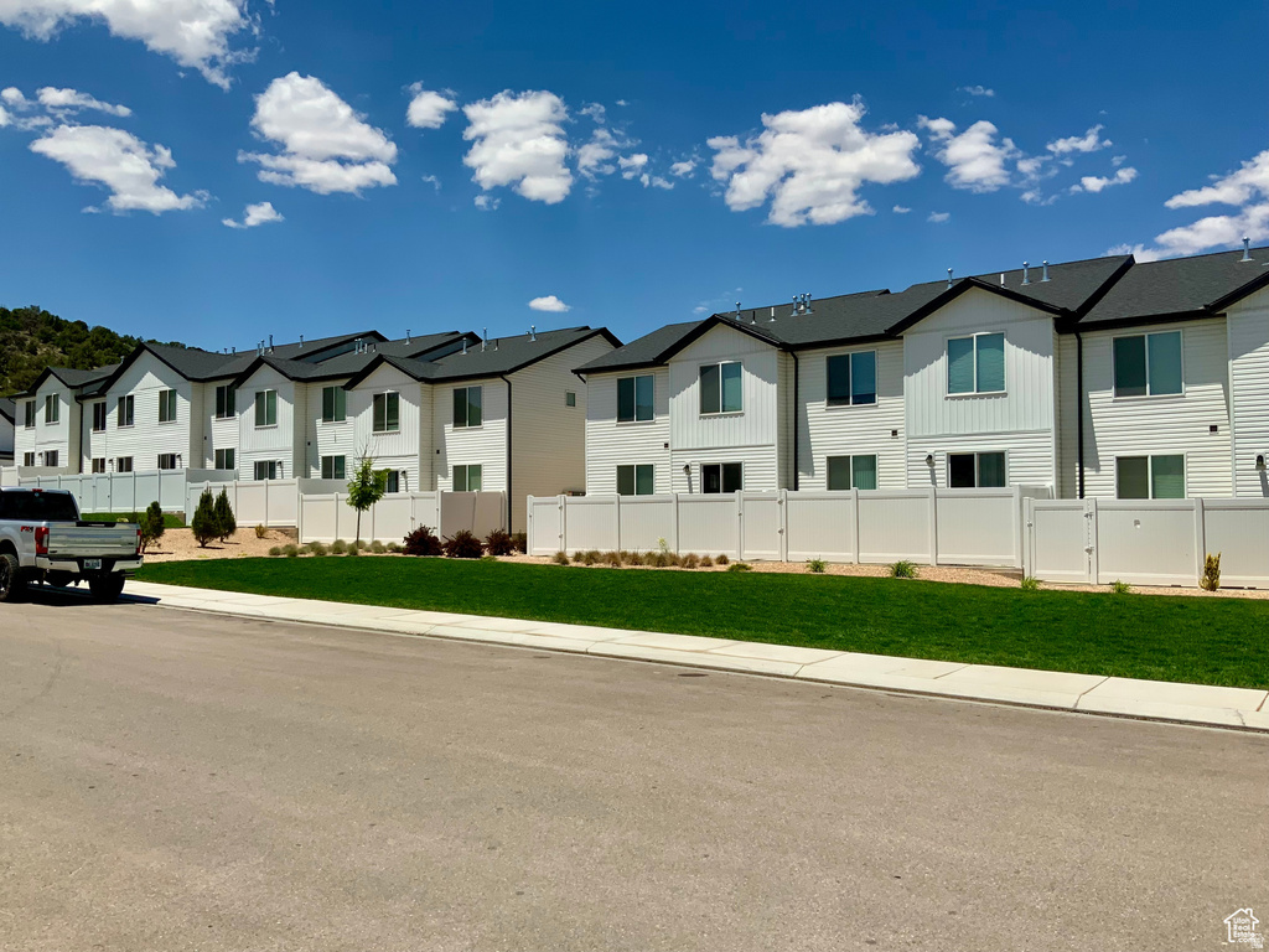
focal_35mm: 29
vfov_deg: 48.2
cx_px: 634
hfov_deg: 61.7
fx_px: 1063
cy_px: 476
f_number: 1.8
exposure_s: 1/4065
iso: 20
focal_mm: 3
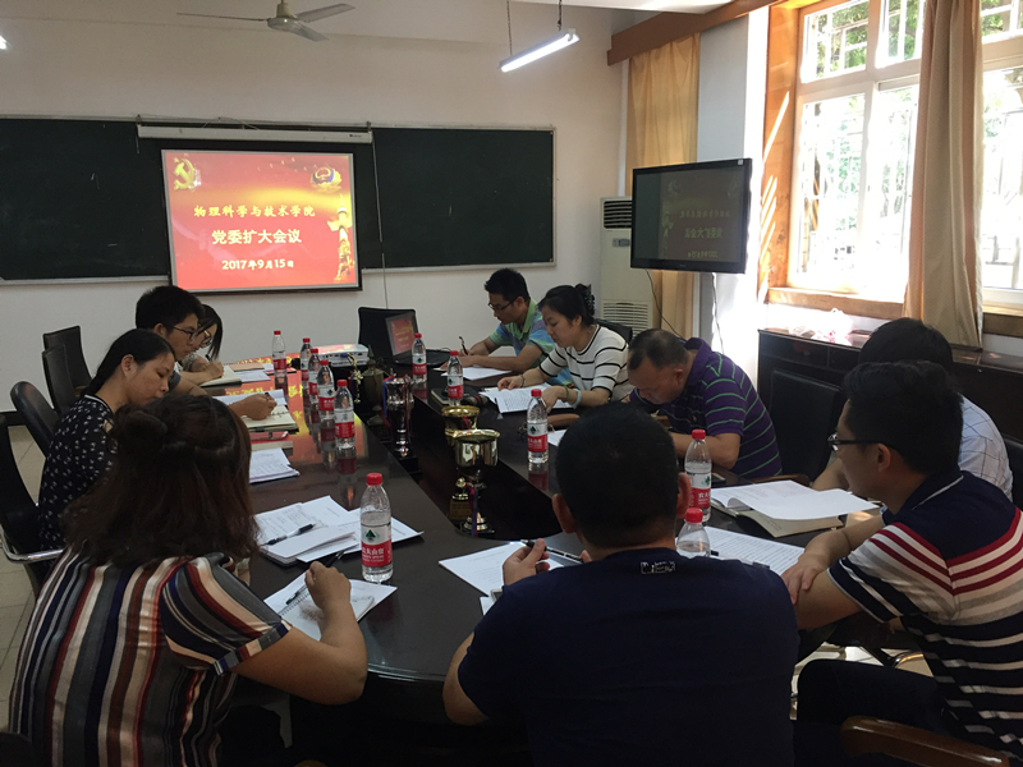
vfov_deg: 48.2
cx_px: 512
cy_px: 384
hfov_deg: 61.7
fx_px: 857
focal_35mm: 29
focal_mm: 4.15
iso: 64
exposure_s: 1/33
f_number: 2.2
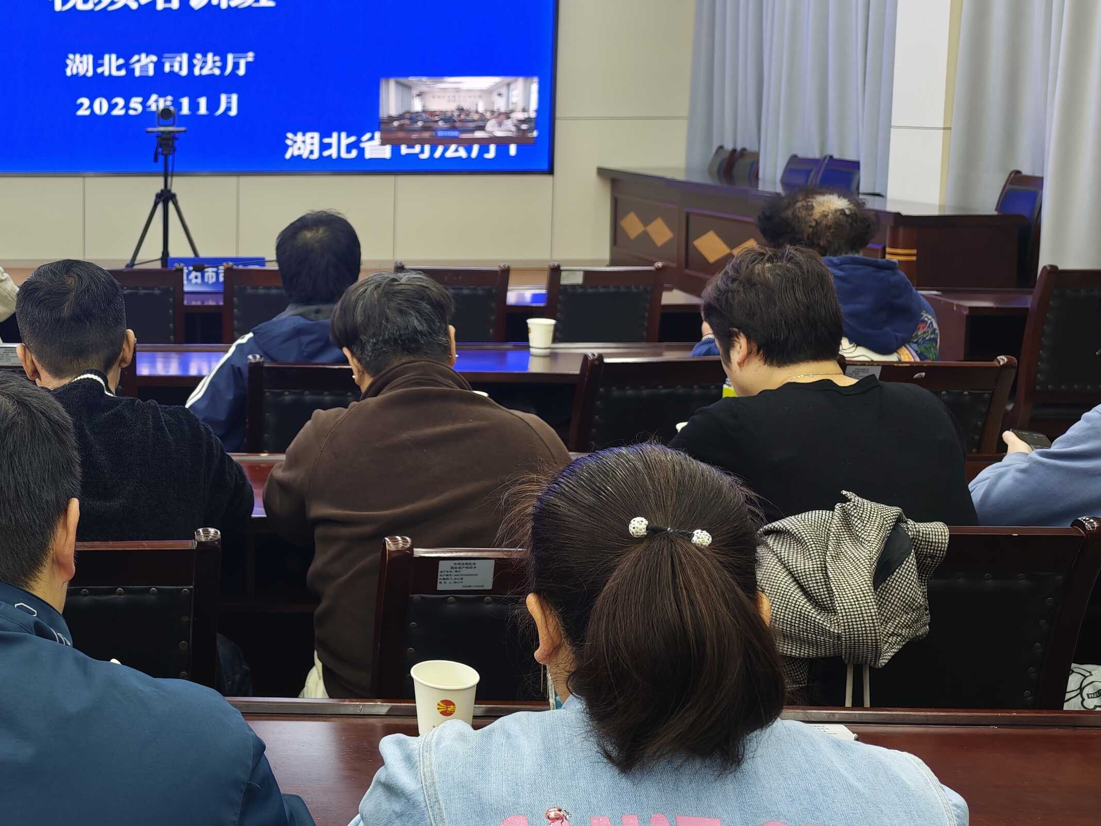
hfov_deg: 39.1
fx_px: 1400
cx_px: 58
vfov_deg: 32.5
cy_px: 256
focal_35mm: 44
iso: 400
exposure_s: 1/100
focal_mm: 8.72
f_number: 1.63
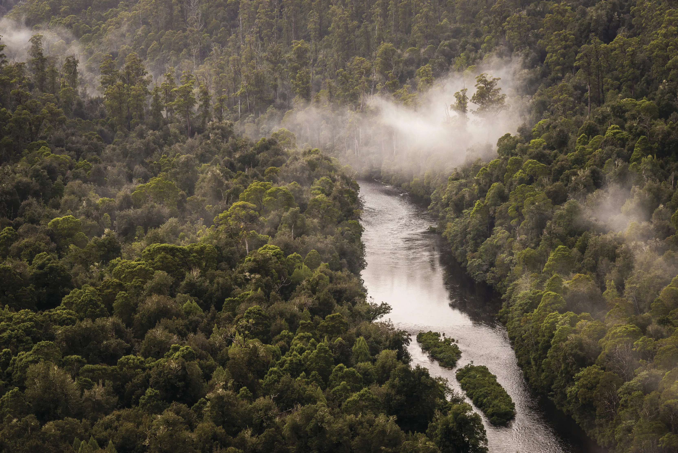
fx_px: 2261
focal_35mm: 120
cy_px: 226
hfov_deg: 17.1
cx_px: 339
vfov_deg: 11.4
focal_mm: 120
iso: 400
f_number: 13
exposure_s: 1/125
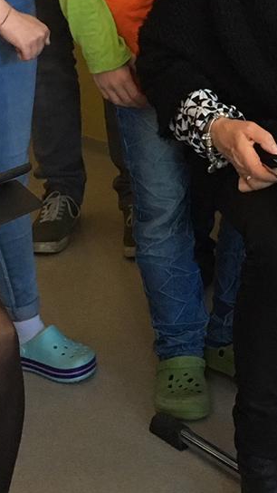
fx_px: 1214
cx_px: 305
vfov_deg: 22.3
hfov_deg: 12.8
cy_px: 38
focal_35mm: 93
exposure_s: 1/33
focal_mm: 4.15
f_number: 2.2
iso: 250
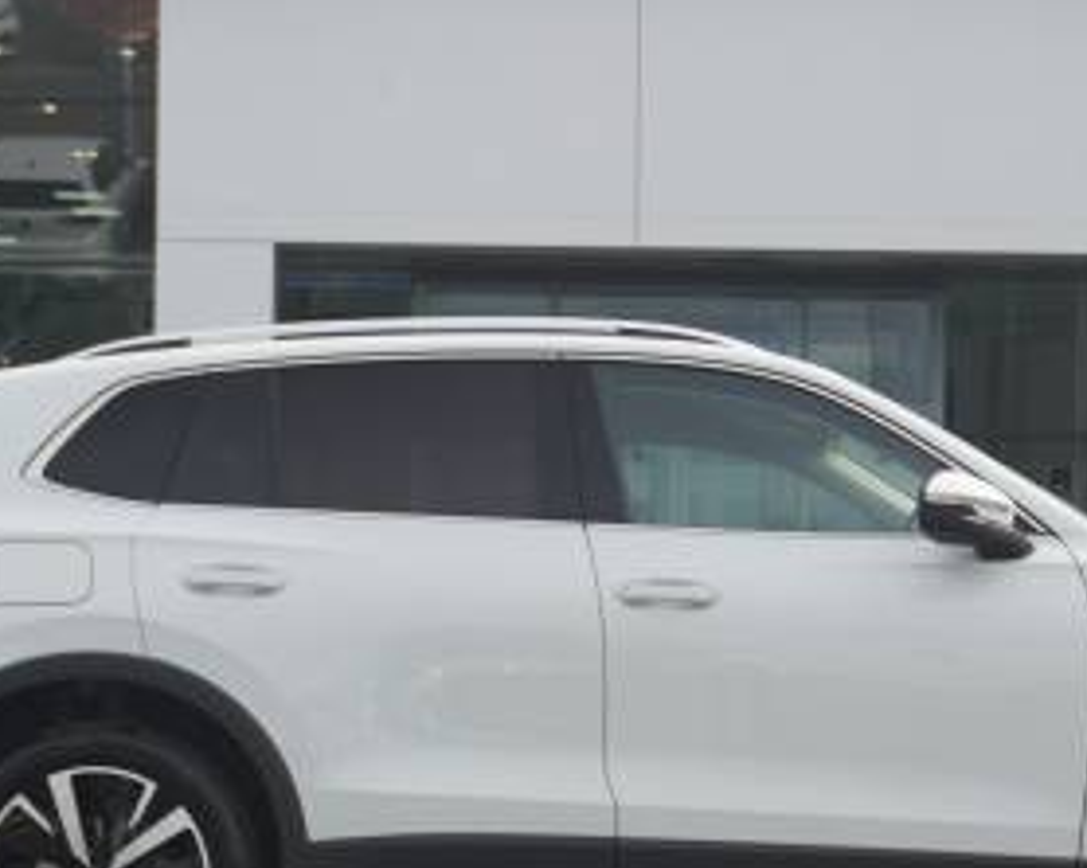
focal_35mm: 107
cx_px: 723
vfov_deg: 14.3
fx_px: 3443
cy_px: 606
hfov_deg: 17.9
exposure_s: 1/200
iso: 100
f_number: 5.6
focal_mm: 33
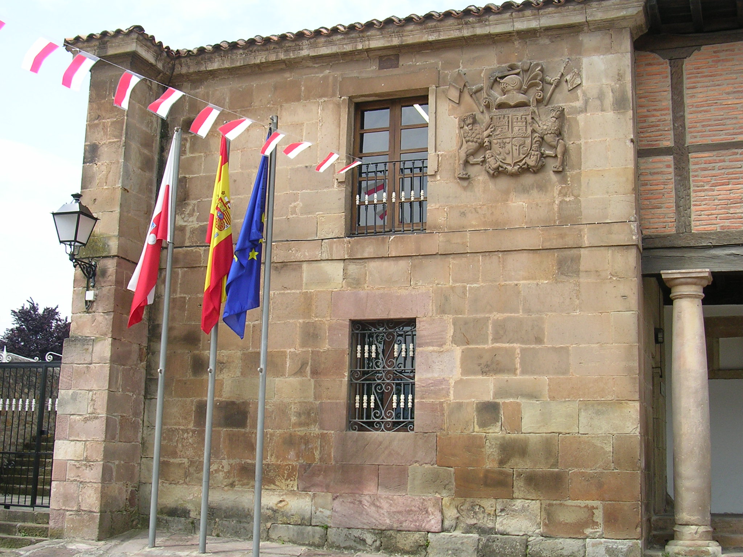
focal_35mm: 46
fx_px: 987
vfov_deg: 31.5
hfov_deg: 41.2
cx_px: 372
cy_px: 278
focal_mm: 7.1
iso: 50
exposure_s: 1/466
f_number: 3
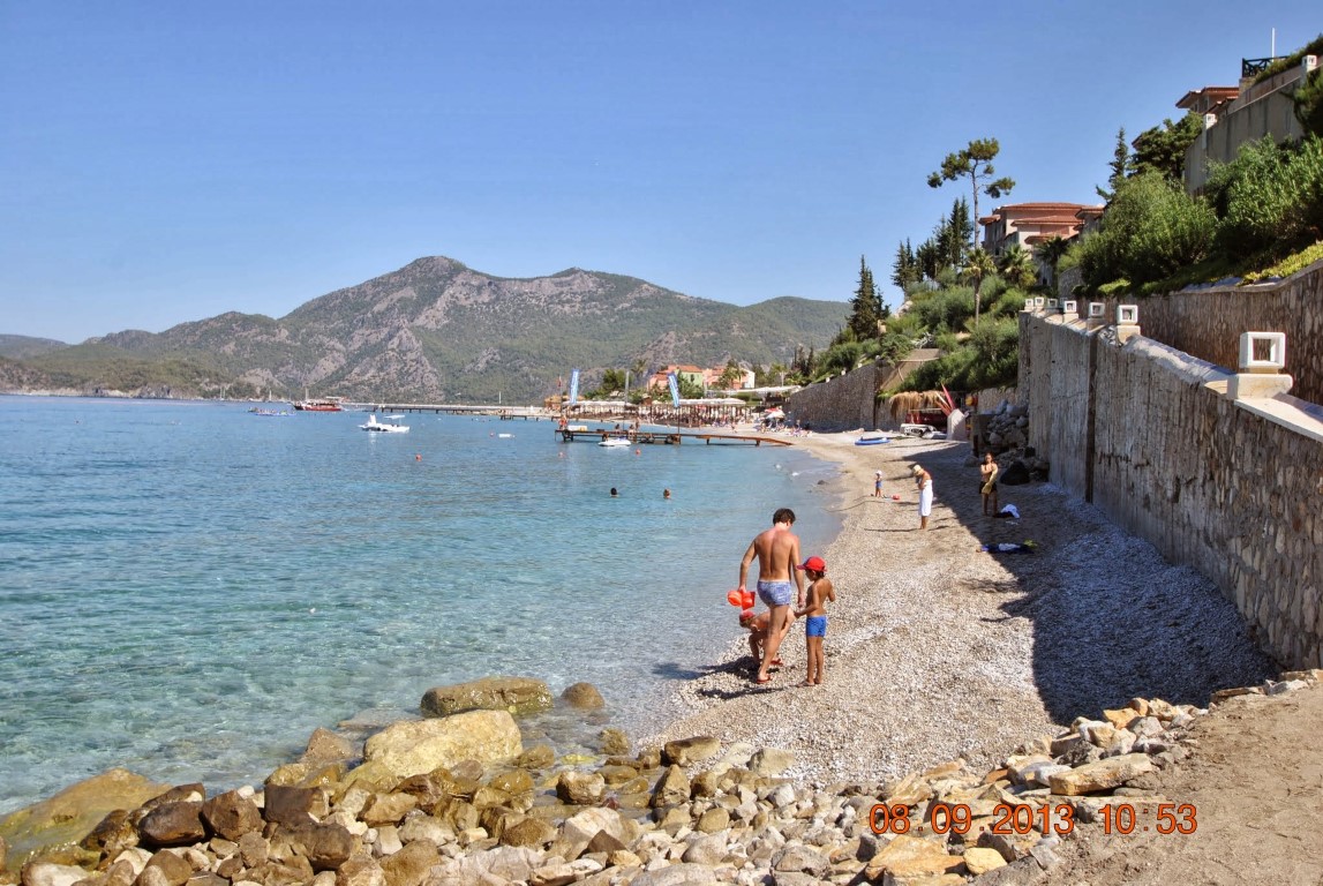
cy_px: 443
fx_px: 1325
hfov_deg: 53.1
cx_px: 662
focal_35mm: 36
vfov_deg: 37.0
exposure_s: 1/250
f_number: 8
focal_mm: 24
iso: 100
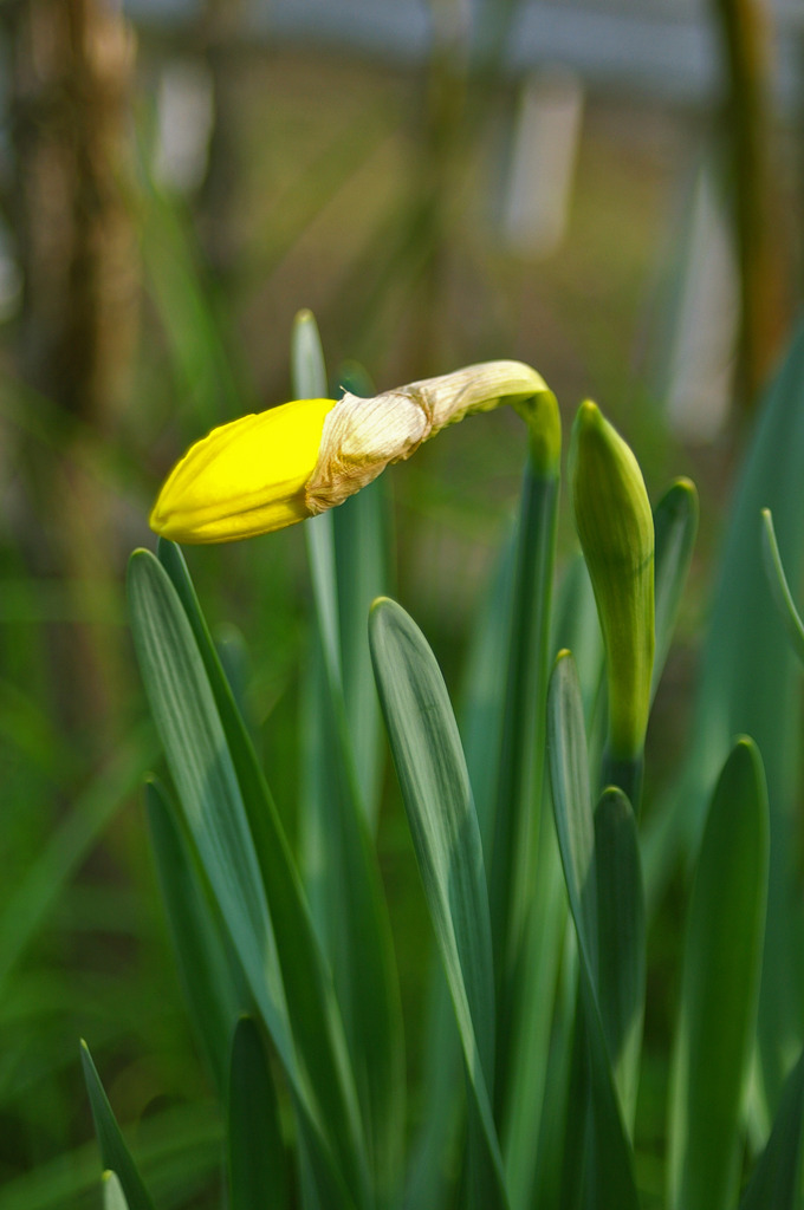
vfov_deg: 17.1
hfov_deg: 11.4
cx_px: 402
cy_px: 605
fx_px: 4031
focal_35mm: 120
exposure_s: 1/180
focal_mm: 80
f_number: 5.6
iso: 200
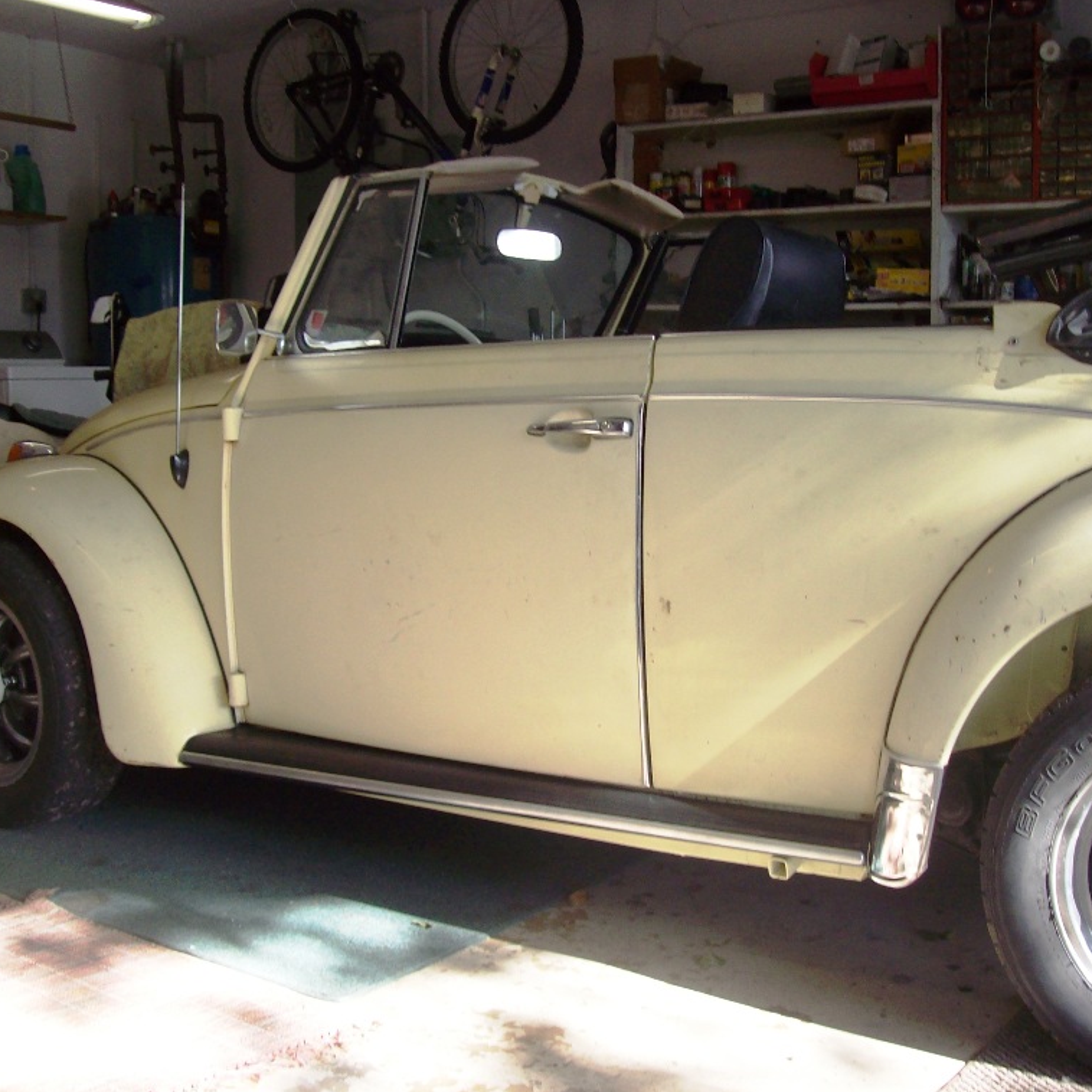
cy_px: 542
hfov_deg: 39.1
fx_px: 1535
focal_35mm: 43
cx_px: 595
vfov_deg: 39.2
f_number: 2.7
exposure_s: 1/110
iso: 80
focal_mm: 6
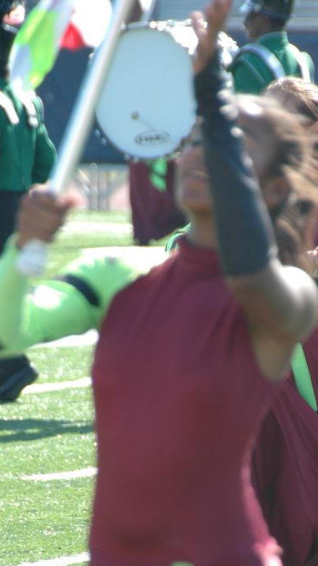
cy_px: 388
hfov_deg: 2.6
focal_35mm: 474
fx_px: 7111
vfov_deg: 4.6
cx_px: 240
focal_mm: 200
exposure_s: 1/320
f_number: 5.6
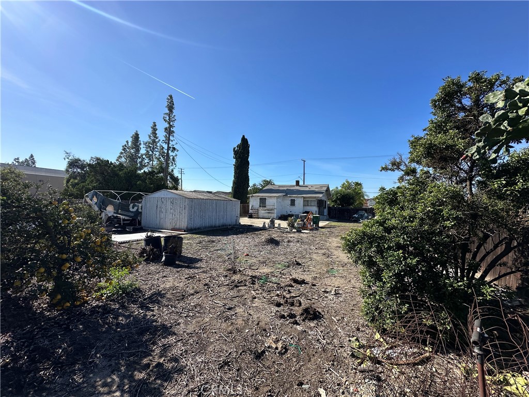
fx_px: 214
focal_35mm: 14
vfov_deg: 85.7
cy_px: 198
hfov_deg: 102.1
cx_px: 264
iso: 40
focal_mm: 2.22
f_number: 2.2
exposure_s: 1/2053
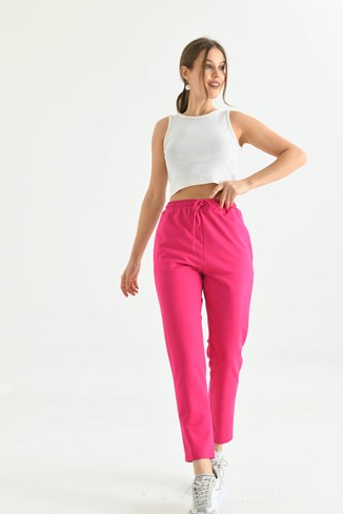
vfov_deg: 35.6
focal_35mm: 56
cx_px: 179
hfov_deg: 24.2
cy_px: 273
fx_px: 800
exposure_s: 1/125
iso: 160
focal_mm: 48
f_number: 5.6
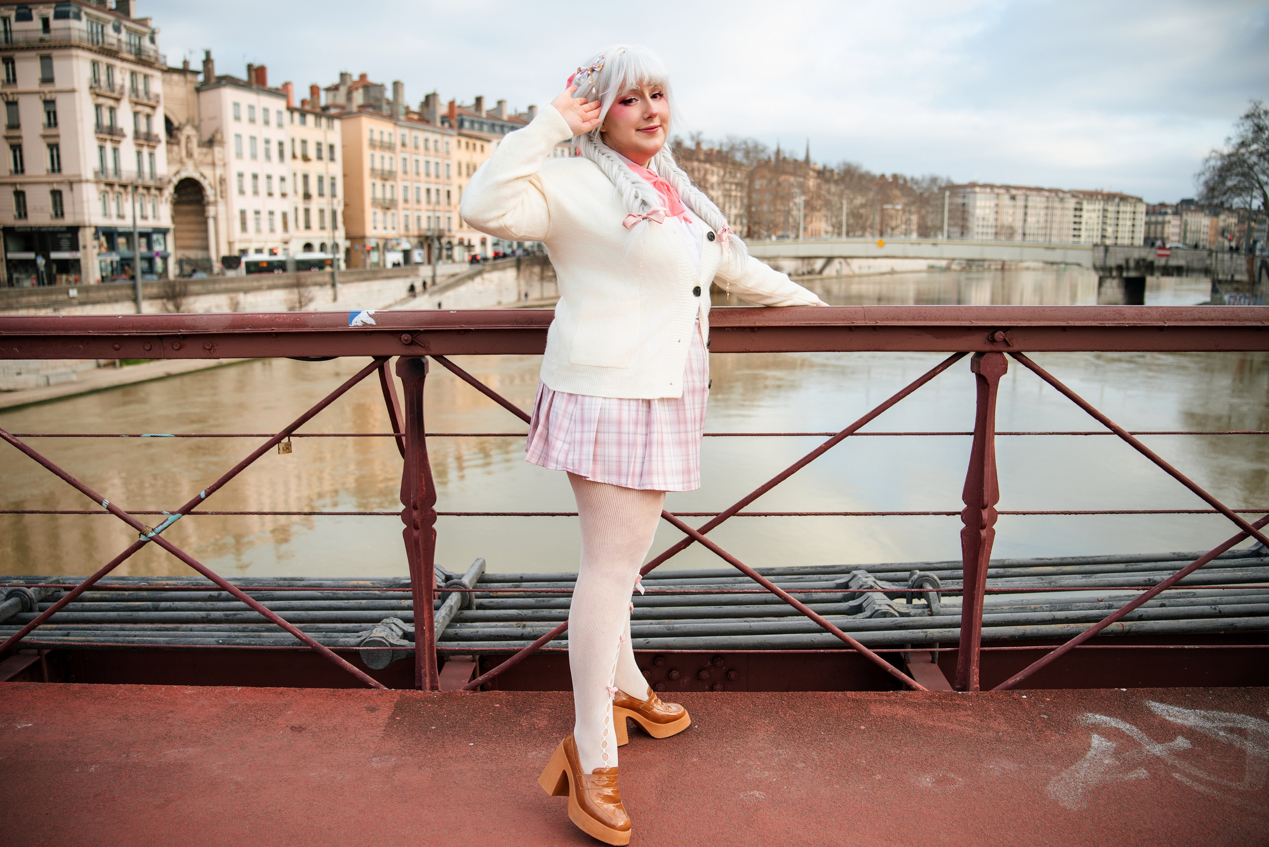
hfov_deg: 65.5
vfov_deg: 46.4
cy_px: 424
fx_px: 987
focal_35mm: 28
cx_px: 634
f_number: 3.2
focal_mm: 28
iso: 100
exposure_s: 1/200
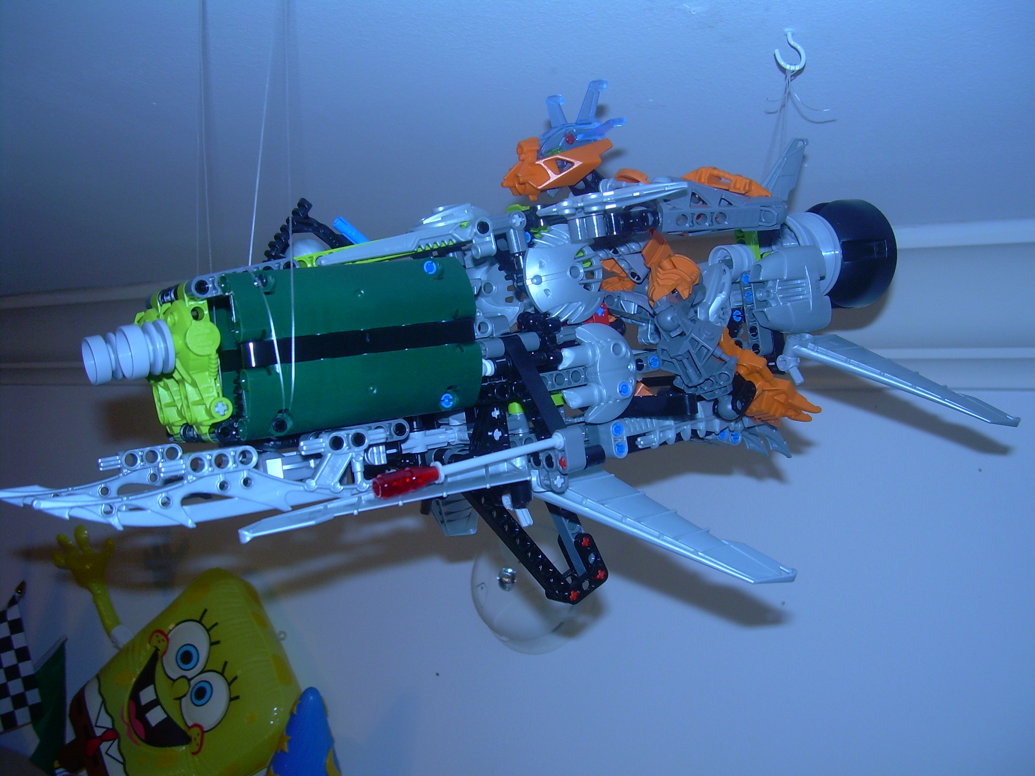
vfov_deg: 37.7
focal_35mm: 38
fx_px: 1136
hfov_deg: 49.0
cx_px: 518
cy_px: 388
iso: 50
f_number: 2.8
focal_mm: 6.3
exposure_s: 1/60
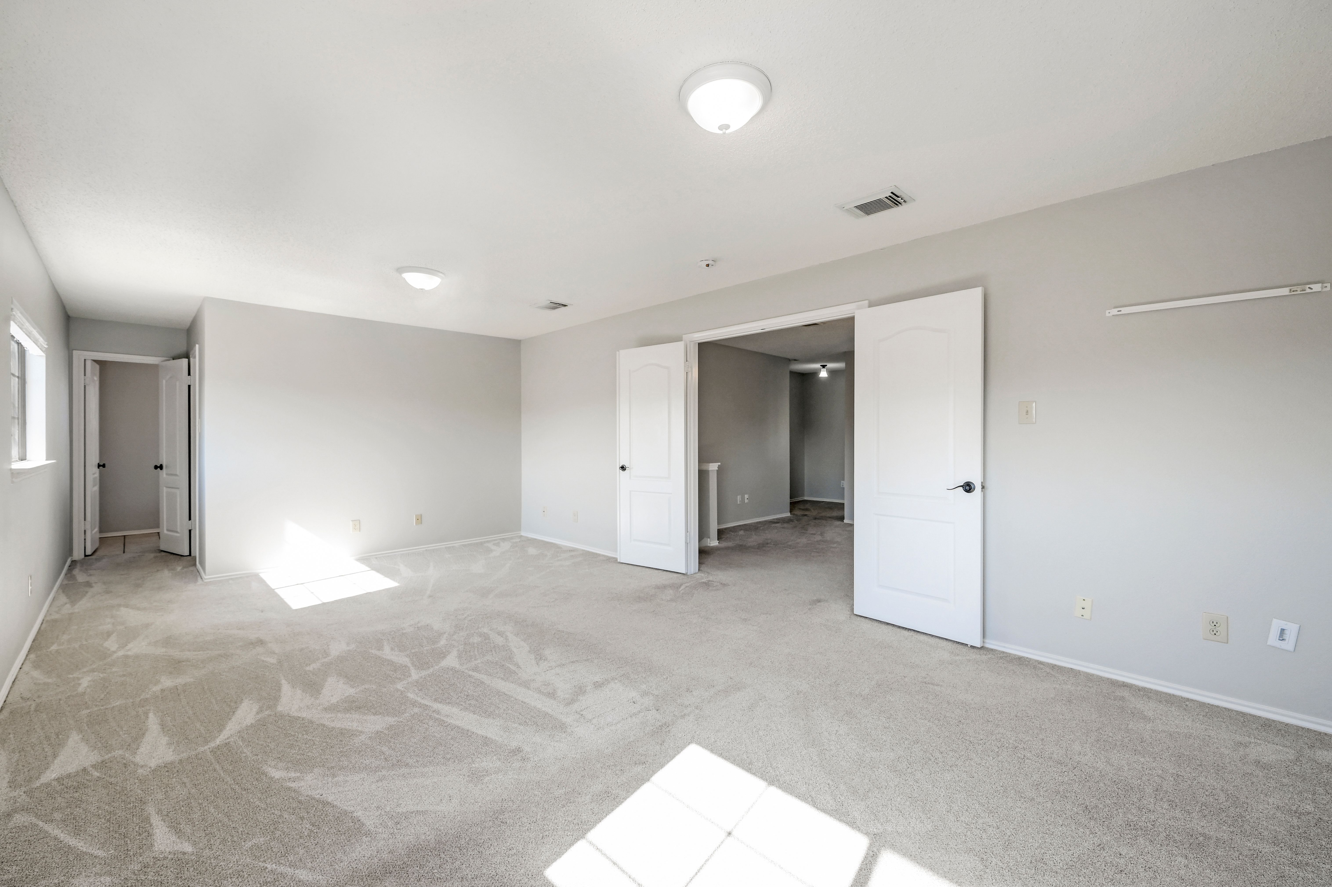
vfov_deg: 81.2
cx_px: 666
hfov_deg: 104.3
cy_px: 444
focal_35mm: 14
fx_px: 518
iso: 1250
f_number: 8
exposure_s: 1/60
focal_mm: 14
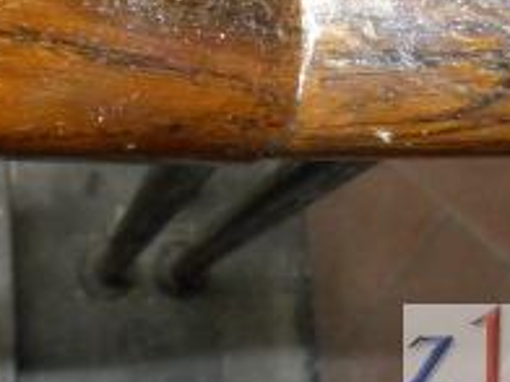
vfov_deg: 11.6
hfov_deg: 16.1
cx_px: 44
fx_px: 1783
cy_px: -226
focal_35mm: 121
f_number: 3.2
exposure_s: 1/30
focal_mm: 6.6
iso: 400
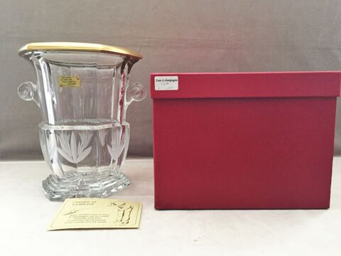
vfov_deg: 48.2
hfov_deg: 61.7
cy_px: 128
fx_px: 286
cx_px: 170
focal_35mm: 29
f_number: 2.2
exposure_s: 1/25
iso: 250
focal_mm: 4.15
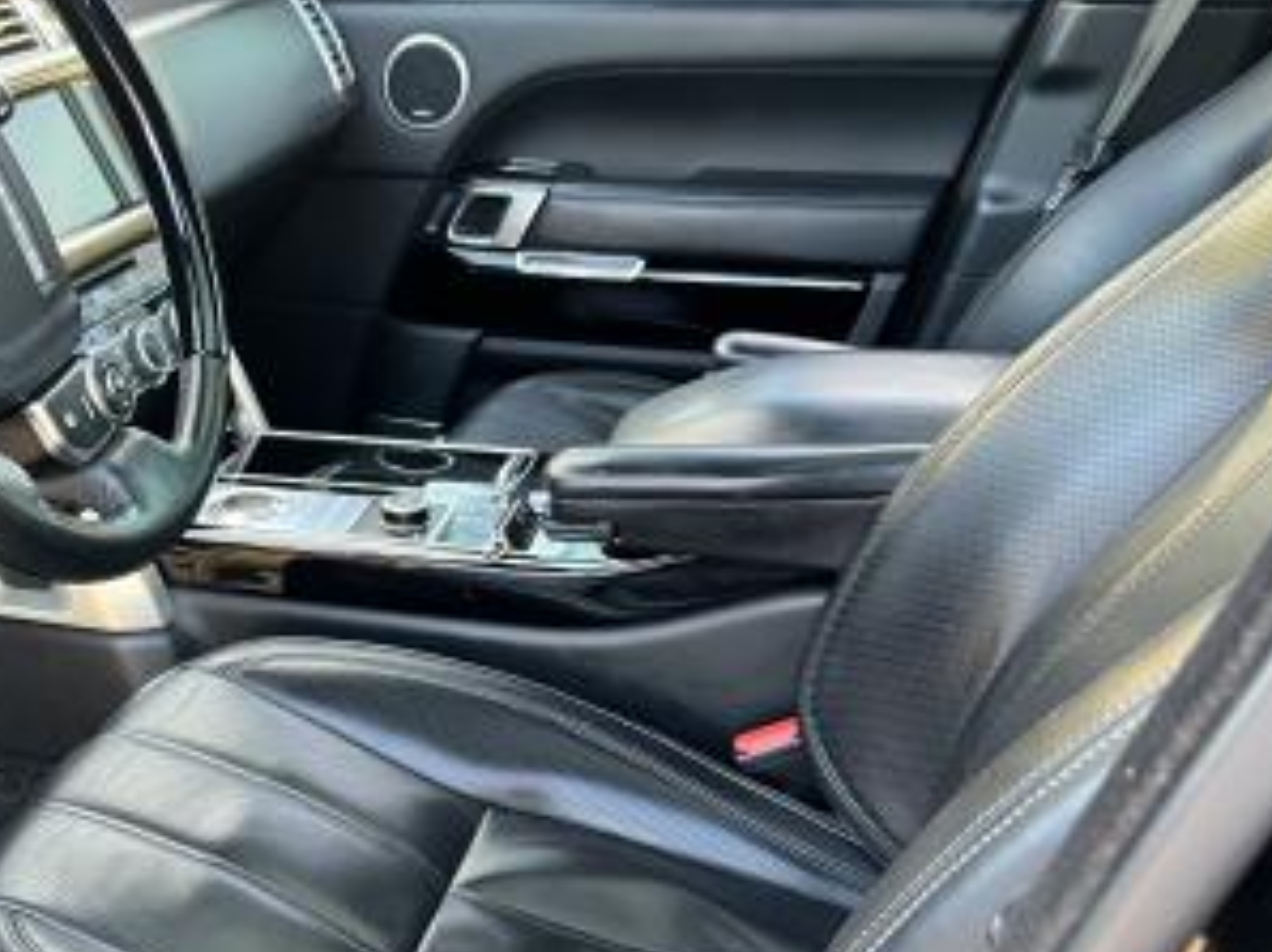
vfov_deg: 31.8
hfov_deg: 40.9
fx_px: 1616
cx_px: 226
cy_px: 790
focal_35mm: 44
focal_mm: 5.7
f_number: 1.5
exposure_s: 1/60
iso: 125
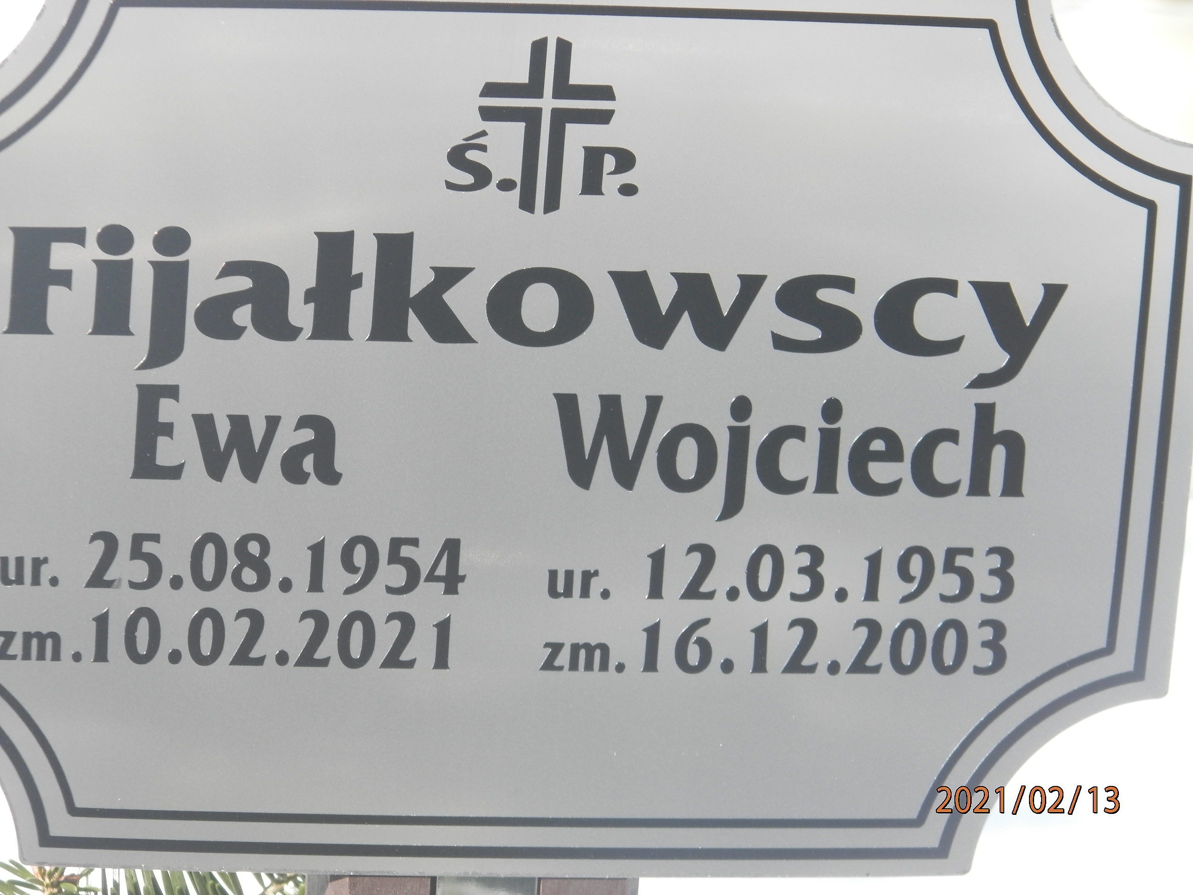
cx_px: 596
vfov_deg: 6.6
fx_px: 7720
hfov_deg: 8.8
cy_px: 448
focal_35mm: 224
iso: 125
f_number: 5.4
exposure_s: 1/200
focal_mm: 40
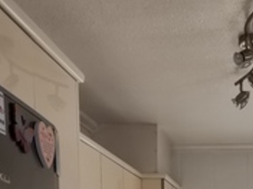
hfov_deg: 25.6
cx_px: 240
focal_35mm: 73
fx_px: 533
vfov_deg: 16.7
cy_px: 340
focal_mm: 2.35
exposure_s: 1/103
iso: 50
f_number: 2.2
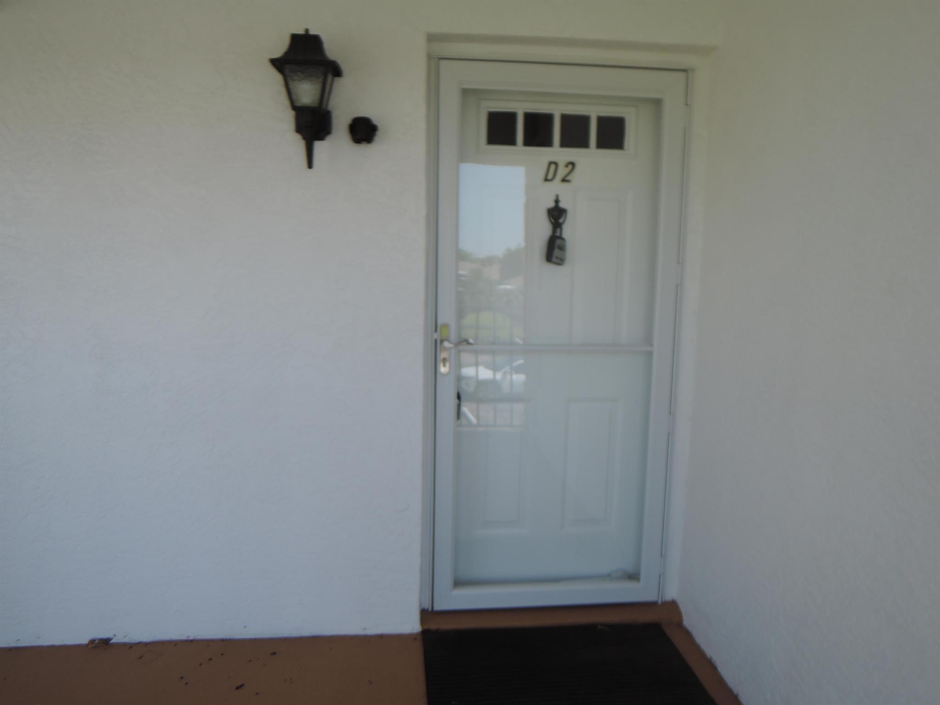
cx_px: 470
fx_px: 652
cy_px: 352
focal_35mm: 24
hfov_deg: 71.6
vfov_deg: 56.8
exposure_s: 1/320
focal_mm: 5.1
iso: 80
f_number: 2.8
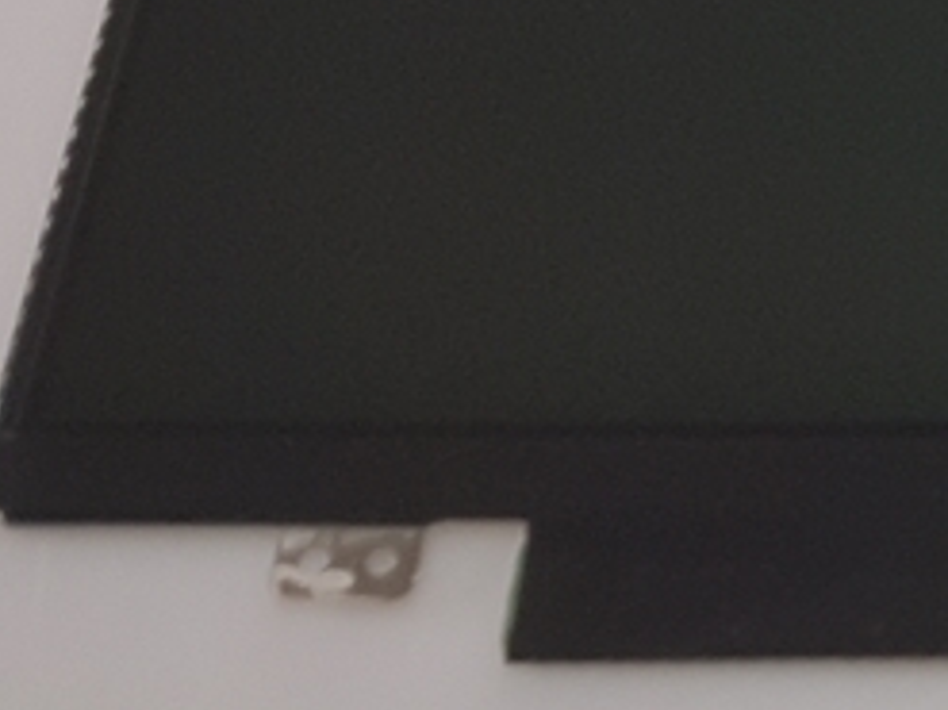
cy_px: -345
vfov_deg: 13.2
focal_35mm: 106
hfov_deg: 15.5
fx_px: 2902
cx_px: 1792
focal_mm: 4.2
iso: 50
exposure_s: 1/100
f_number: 1.7
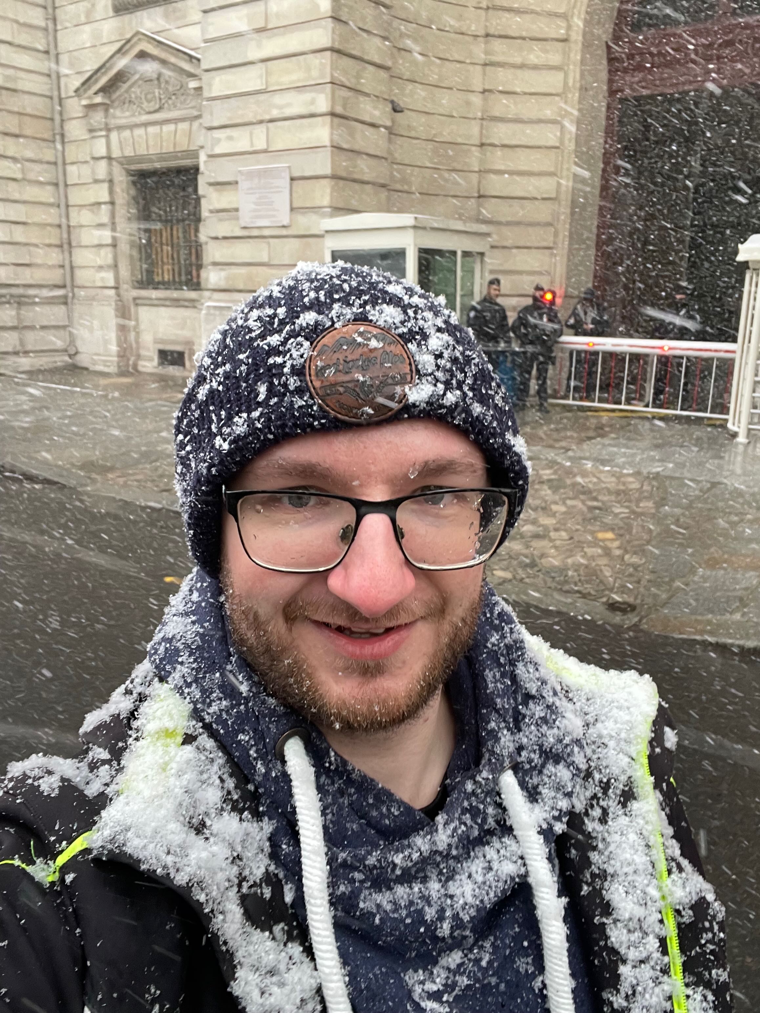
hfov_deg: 46.8
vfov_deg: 60.0
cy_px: 506
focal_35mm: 30
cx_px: 380
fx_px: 878
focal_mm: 2.71
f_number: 2.2
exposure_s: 1/60
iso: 125
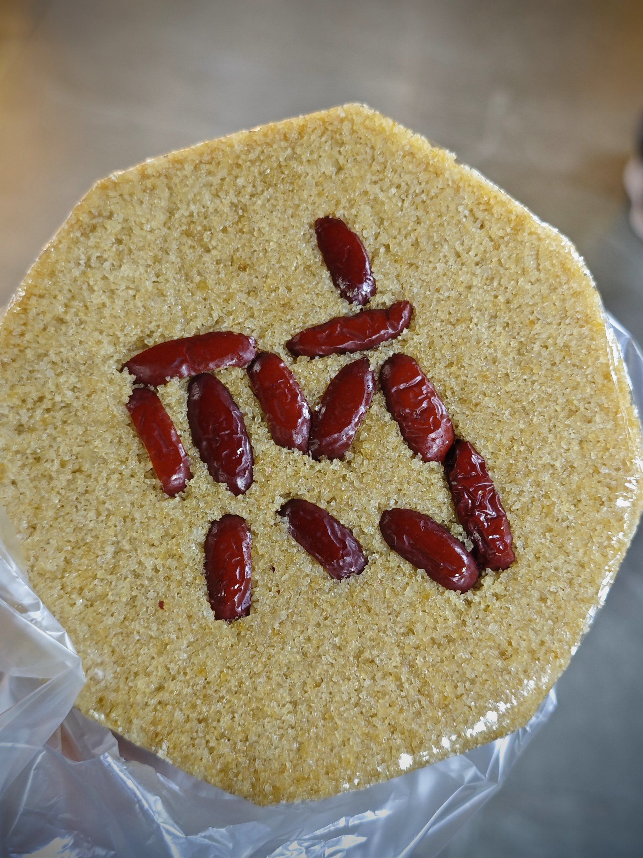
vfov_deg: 38.2
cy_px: 429
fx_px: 1238
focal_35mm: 50
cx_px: 322
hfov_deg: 29.1
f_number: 0.95
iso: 640
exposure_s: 1/100
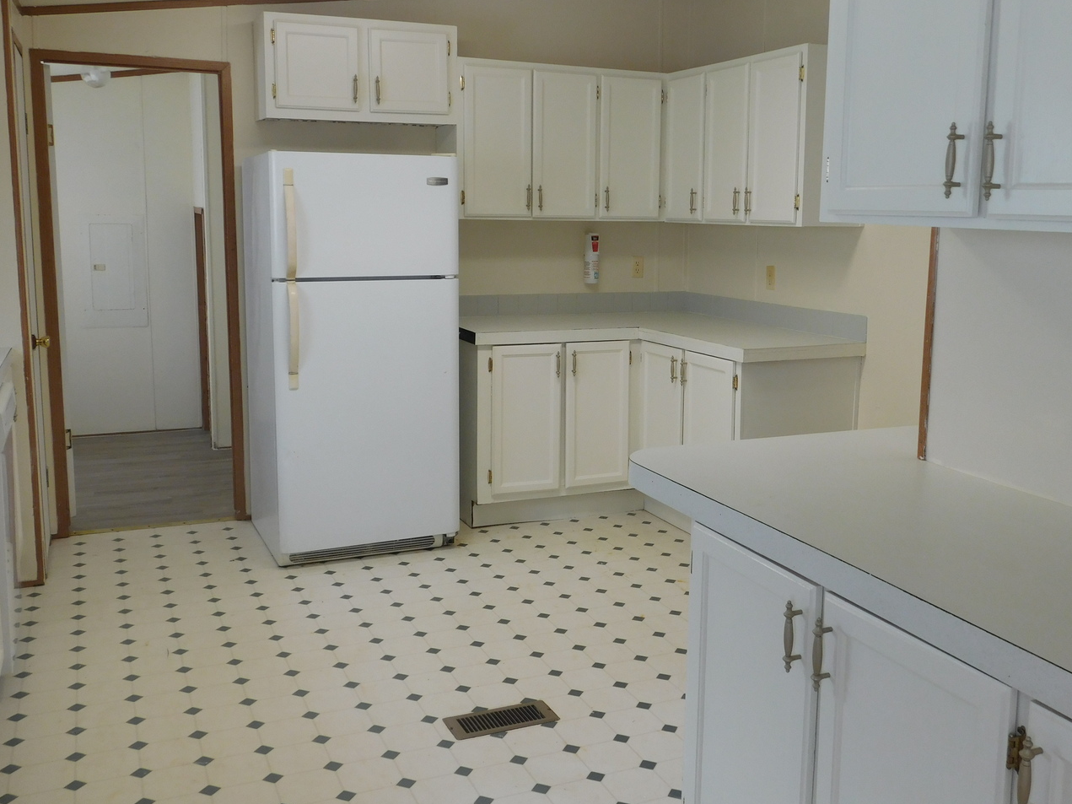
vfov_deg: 41.7
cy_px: 366
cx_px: 567
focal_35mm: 34
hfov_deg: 53.9
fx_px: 1053
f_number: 3.2
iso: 125
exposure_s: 1/30
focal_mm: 5.3
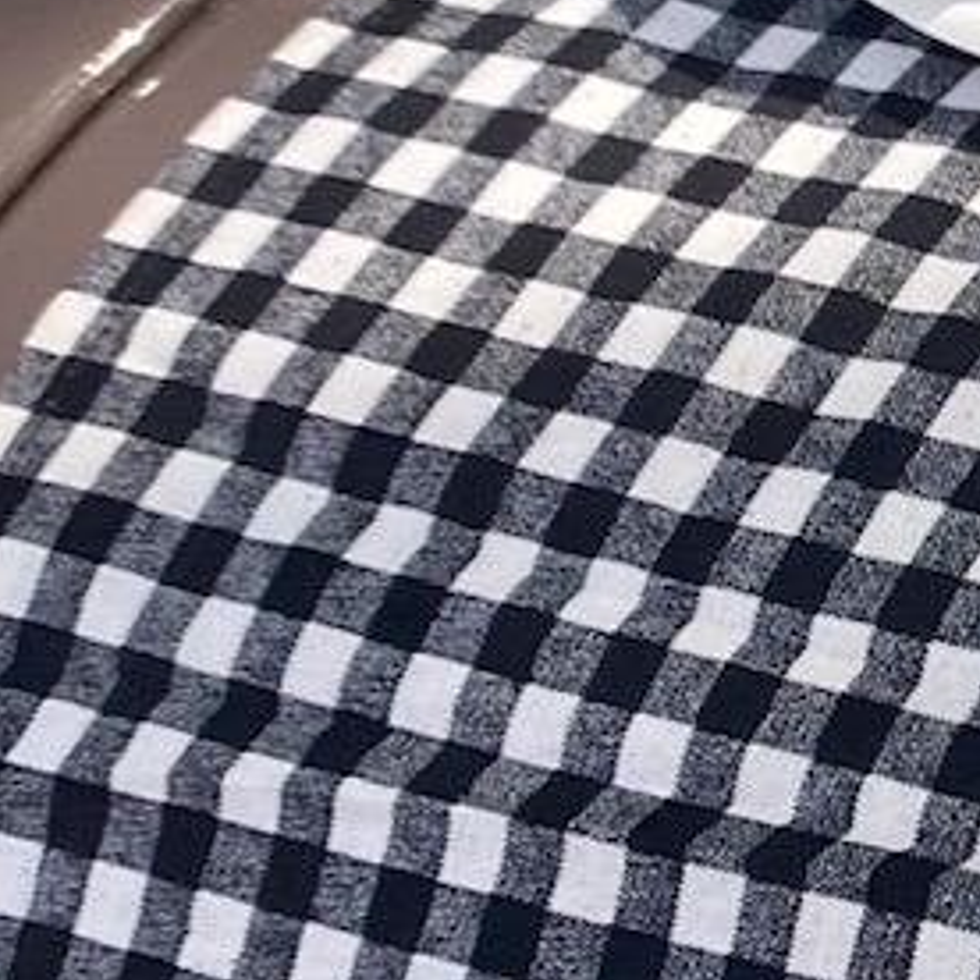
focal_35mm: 150
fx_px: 4804
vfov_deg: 11.6
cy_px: 810
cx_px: 2159
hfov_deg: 10.4
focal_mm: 4.25
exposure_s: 1/460
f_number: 1.8
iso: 32
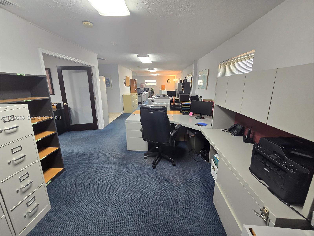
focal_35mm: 13
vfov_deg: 89.9
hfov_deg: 106.2
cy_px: 118
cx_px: 157
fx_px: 118
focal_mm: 2.2
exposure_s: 1/60
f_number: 2.2
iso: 200
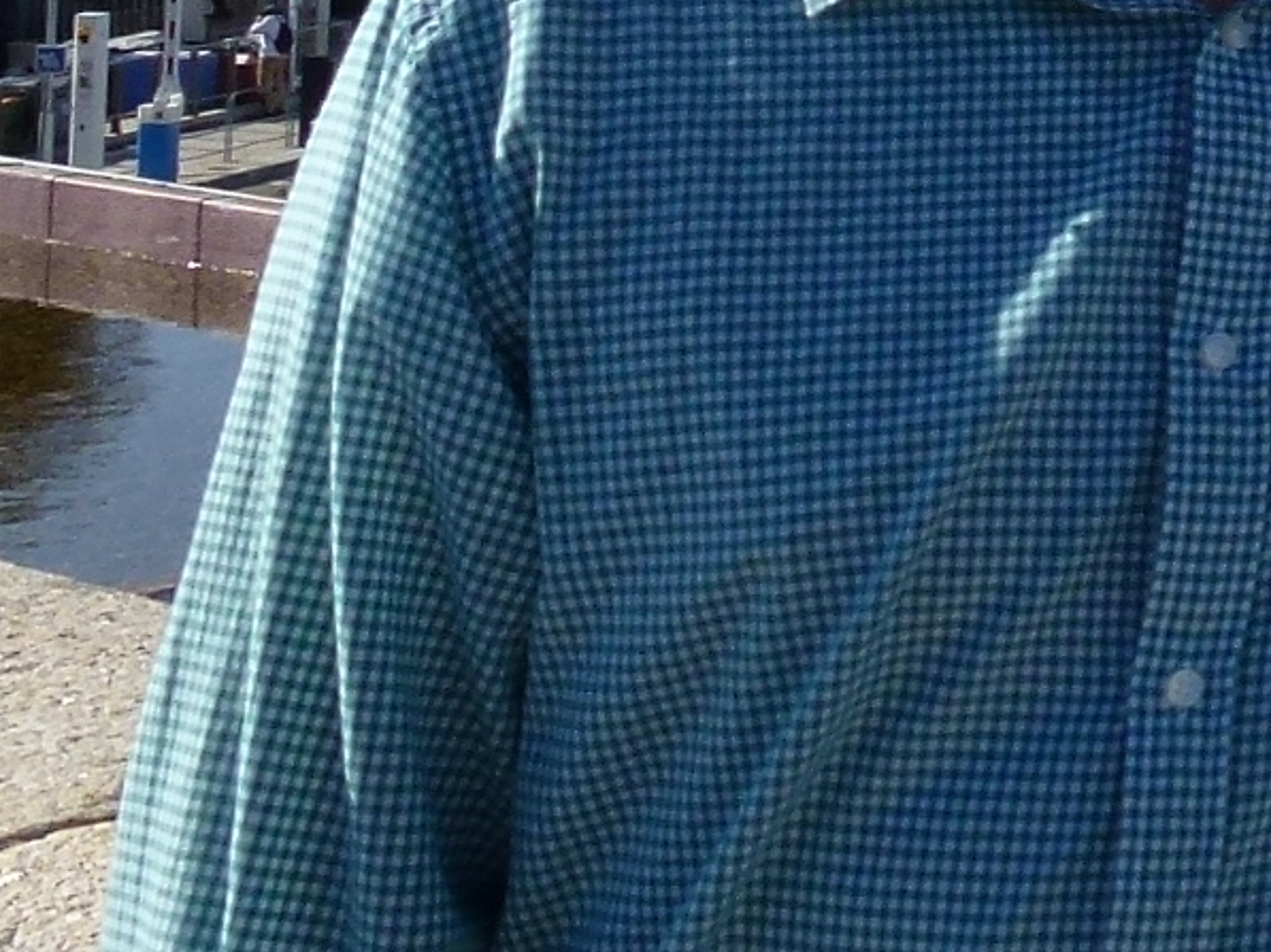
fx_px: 3780
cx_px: 2606
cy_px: -483
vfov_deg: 13.5
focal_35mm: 103
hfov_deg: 15.1
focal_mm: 4.3
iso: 100
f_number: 4
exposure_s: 1/1000
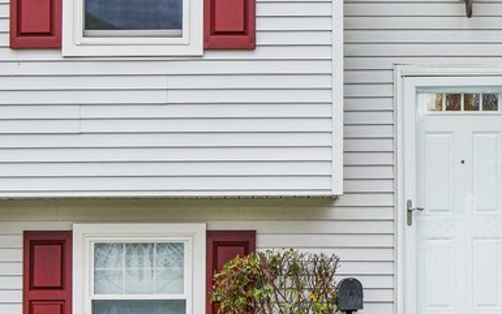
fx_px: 1410
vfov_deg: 12.7
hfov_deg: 20.0
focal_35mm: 103
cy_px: 240
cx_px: 381
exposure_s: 1/40
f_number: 9
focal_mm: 19
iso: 100
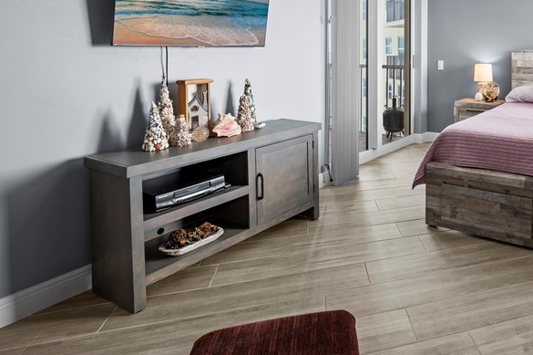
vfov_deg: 46.2
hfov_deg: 62.9
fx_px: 385
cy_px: 58
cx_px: 434
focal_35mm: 26
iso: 200
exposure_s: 1/3
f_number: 11
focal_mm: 14
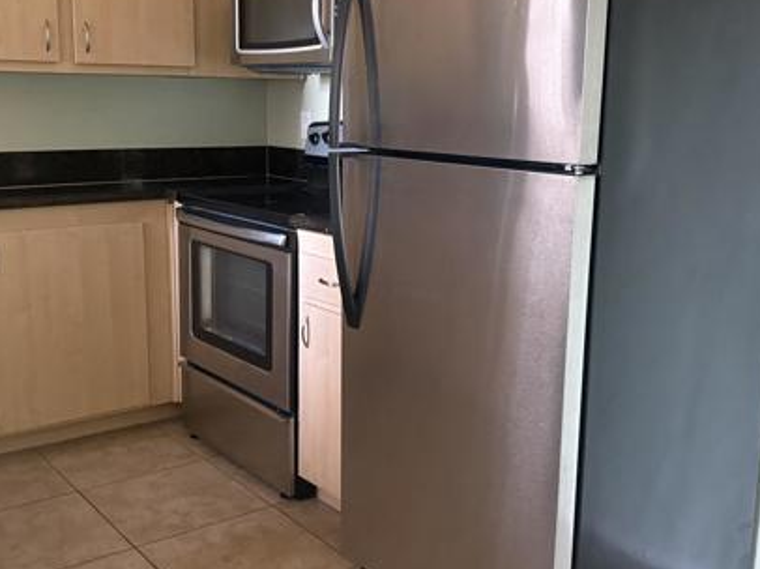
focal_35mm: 41
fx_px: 900
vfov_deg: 35.1
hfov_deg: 45.8
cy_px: 273
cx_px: 352
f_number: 1.6
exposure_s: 1/40
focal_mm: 5.96
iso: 500
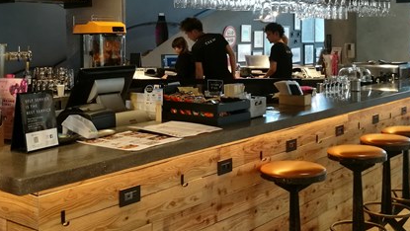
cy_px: 40
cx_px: 161
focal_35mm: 51
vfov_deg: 23.1
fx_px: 555
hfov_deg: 40.4
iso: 200
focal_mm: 4.5
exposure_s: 1/40
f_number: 2.2
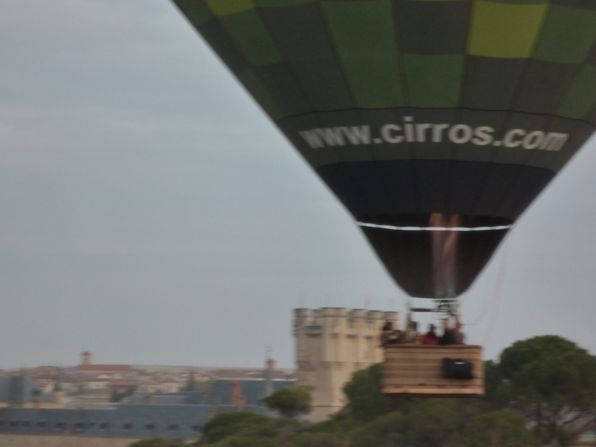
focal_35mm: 212
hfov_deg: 9.3
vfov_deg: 7.0
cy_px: 183
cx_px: 298
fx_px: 3650
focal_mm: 22
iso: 125
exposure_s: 1/30
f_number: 5.9
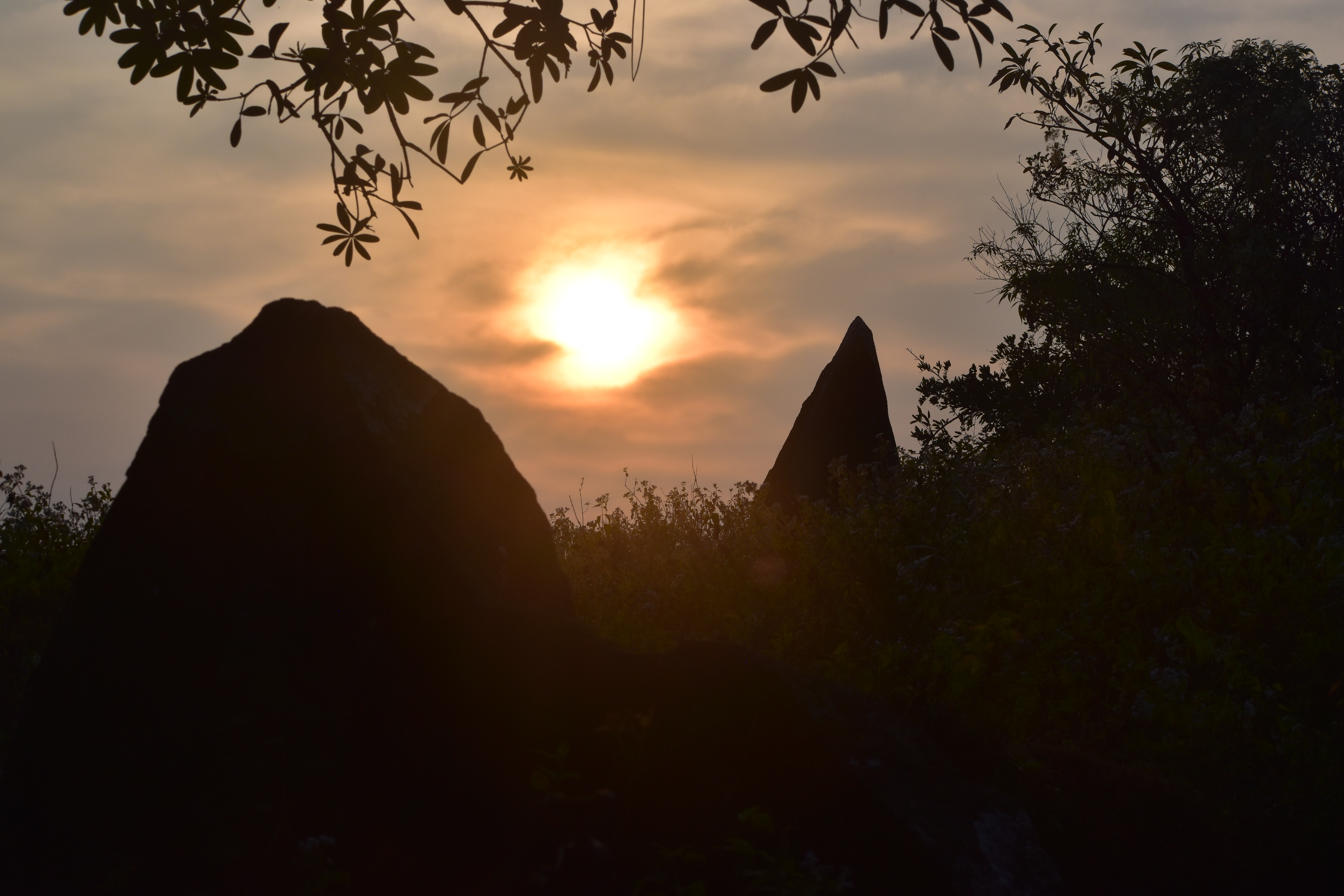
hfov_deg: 19.5
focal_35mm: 105
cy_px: 448
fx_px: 3920
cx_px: 672
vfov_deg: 13.0
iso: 200
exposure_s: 1/640
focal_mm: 70
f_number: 11
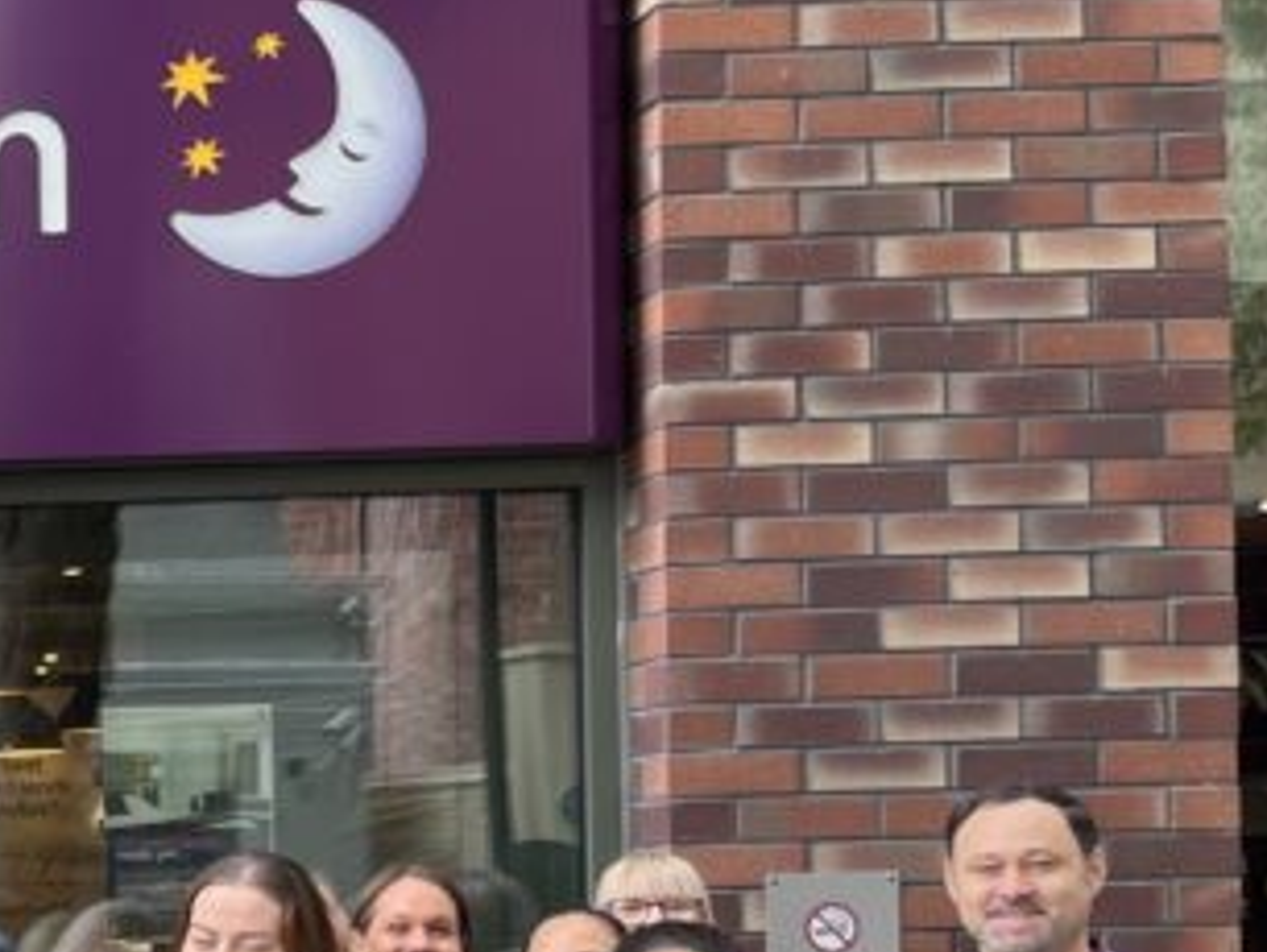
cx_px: -638
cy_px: 1018
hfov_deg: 19.6
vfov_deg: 16.5
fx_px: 3187
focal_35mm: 87
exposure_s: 1/122
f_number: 1.6
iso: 50
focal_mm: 5.1
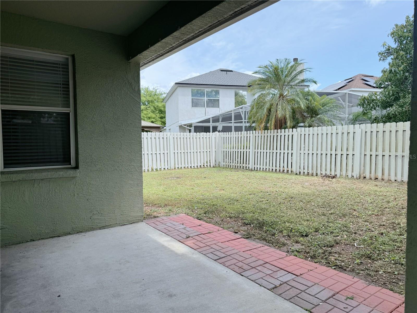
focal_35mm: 24
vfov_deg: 56.8
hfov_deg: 71.6
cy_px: 156
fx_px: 289
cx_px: 208
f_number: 1.78
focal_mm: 6.76
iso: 80
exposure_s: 1/1869
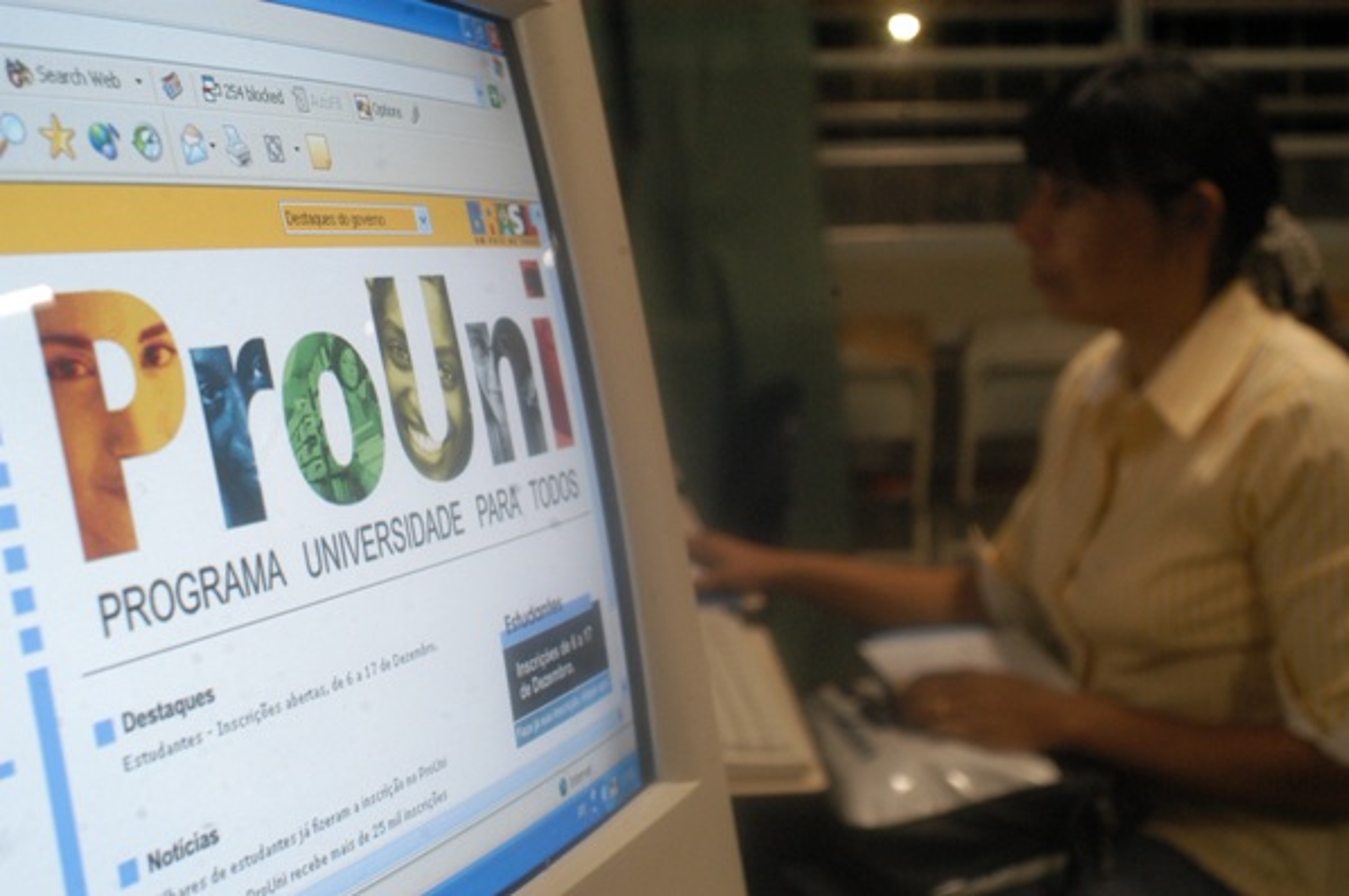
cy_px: 448
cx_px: 674
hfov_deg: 46.5
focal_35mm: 42
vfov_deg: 31.8
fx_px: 1572
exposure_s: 1/30
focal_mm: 28
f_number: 6.3
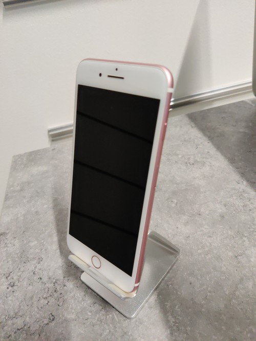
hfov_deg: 51.3
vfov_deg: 65.3
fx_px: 266
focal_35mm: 27
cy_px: 170
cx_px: 128
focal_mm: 4.75
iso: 1000
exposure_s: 1/100
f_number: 1.75
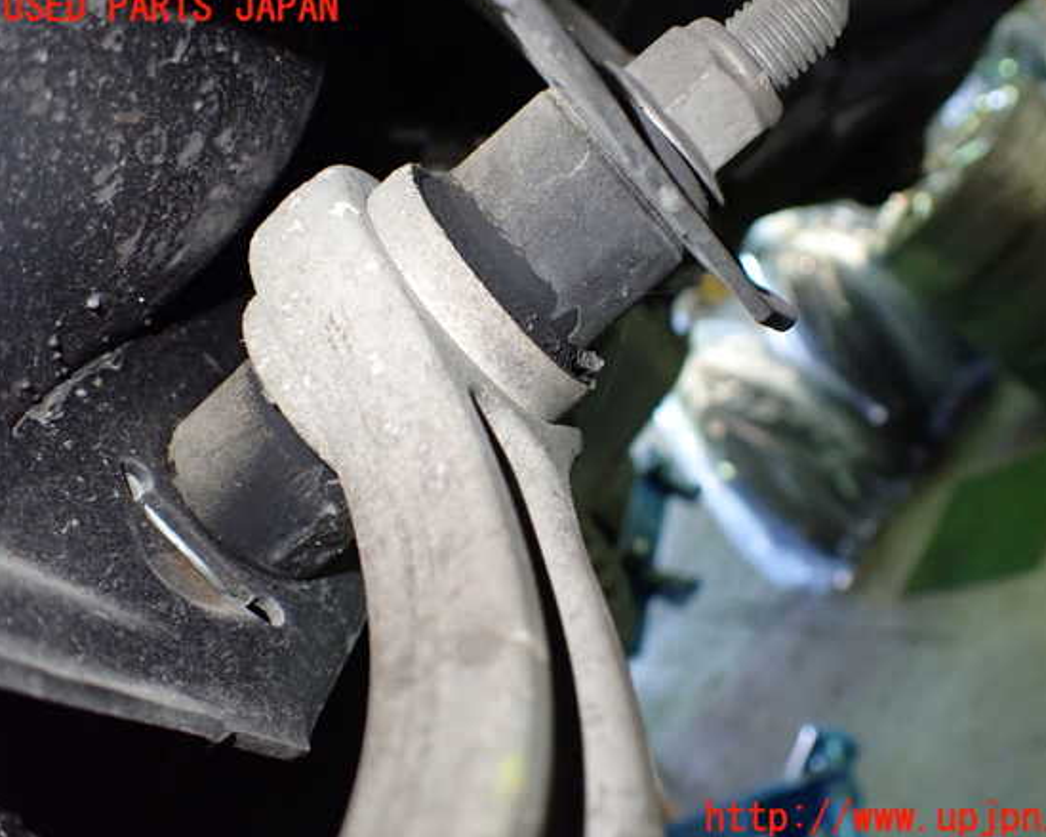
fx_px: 990
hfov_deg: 55.6
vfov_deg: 45.8
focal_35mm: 32
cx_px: 564
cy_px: 414
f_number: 2.3
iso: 800
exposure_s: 1/80
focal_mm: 5.4
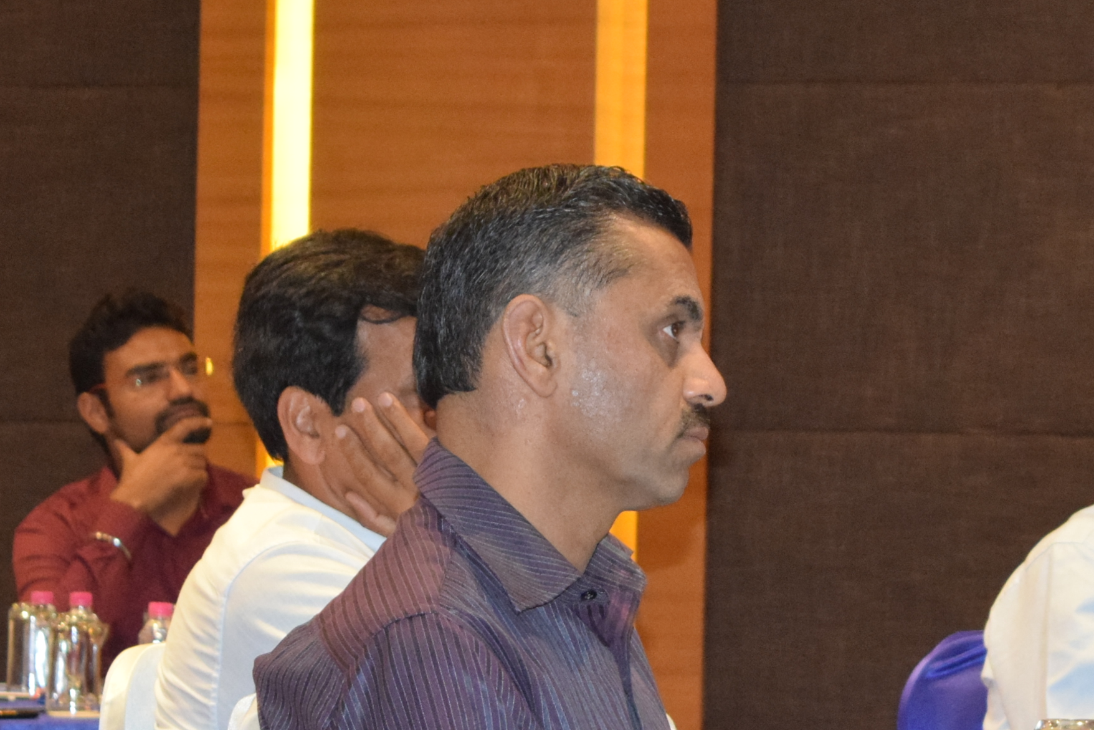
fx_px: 6421
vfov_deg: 6.5
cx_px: 1202
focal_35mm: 211
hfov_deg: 9.6
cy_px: 362
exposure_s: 1/60
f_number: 5.6
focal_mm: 55
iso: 2500
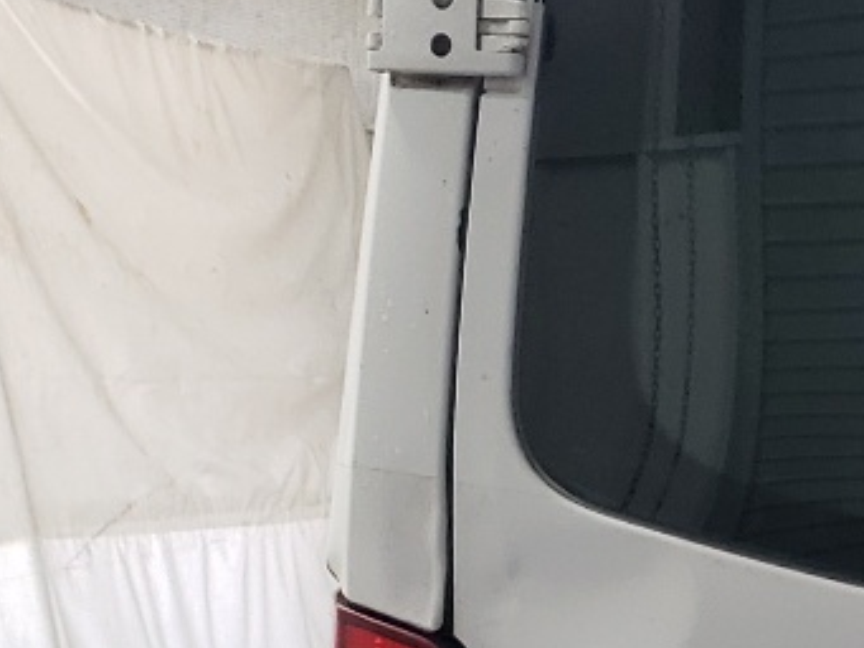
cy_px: 496
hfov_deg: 14.1
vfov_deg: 12.1
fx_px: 3046
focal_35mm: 122
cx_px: 1611
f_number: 1.5
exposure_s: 1/60.2
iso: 70
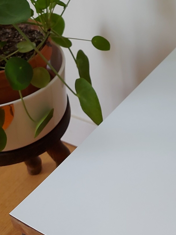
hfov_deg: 21.2
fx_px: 461
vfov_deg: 26.5
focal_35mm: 68
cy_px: -18
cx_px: 154
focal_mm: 5.23
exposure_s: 1/50
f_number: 1.8
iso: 80
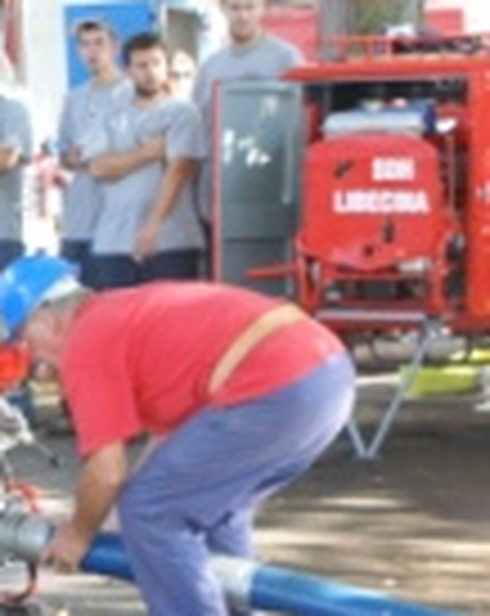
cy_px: 544
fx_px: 2938
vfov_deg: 11.9
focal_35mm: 162
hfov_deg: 9.1
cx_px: -409
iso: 800
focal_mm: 35
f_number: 5.6
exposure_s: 1/125
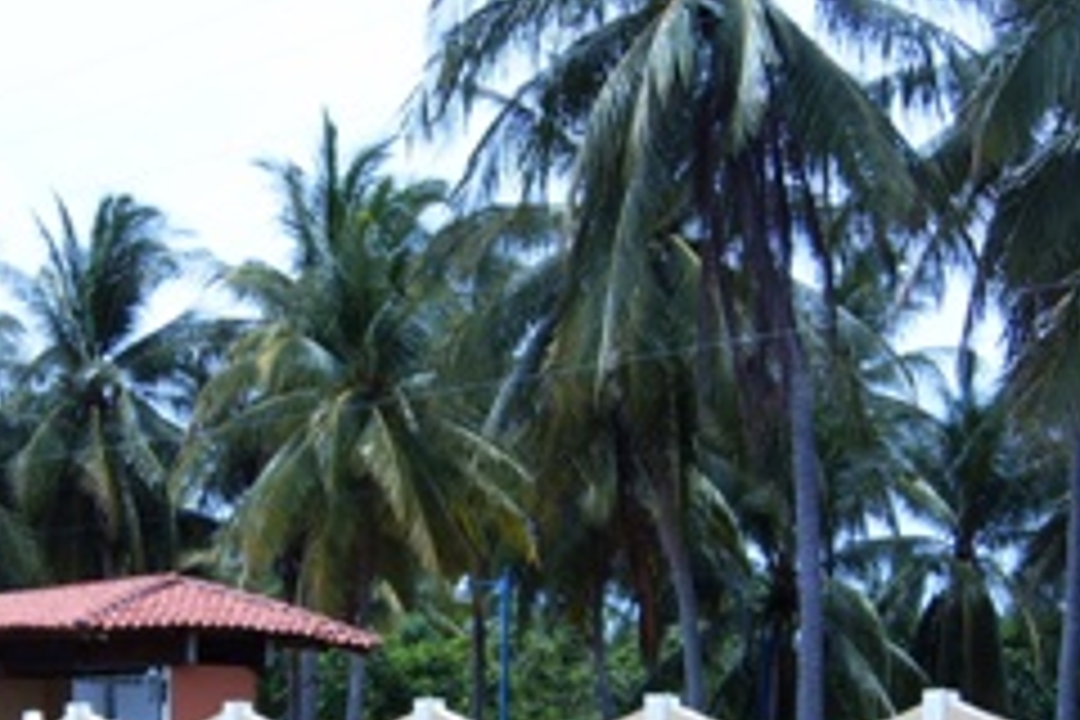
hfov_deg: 24.9
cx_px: 322
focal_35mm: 81
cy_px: 657
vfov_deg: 16.6
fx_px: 2430
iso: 63
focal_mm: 7.8
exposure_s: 1/180
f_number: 6.6
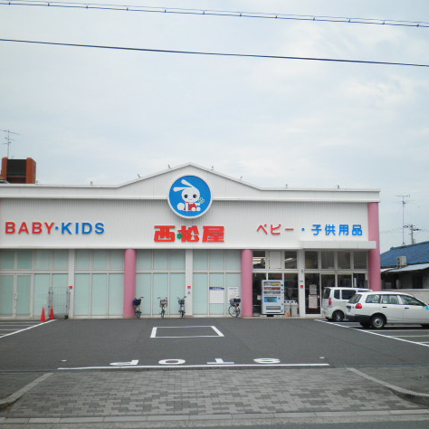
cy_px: 214
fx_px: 603
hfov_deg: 39.1
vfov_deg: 39.2
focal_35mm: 43
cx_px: 236
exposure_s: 1/80
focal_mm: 6.4
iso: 64
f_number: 8.8
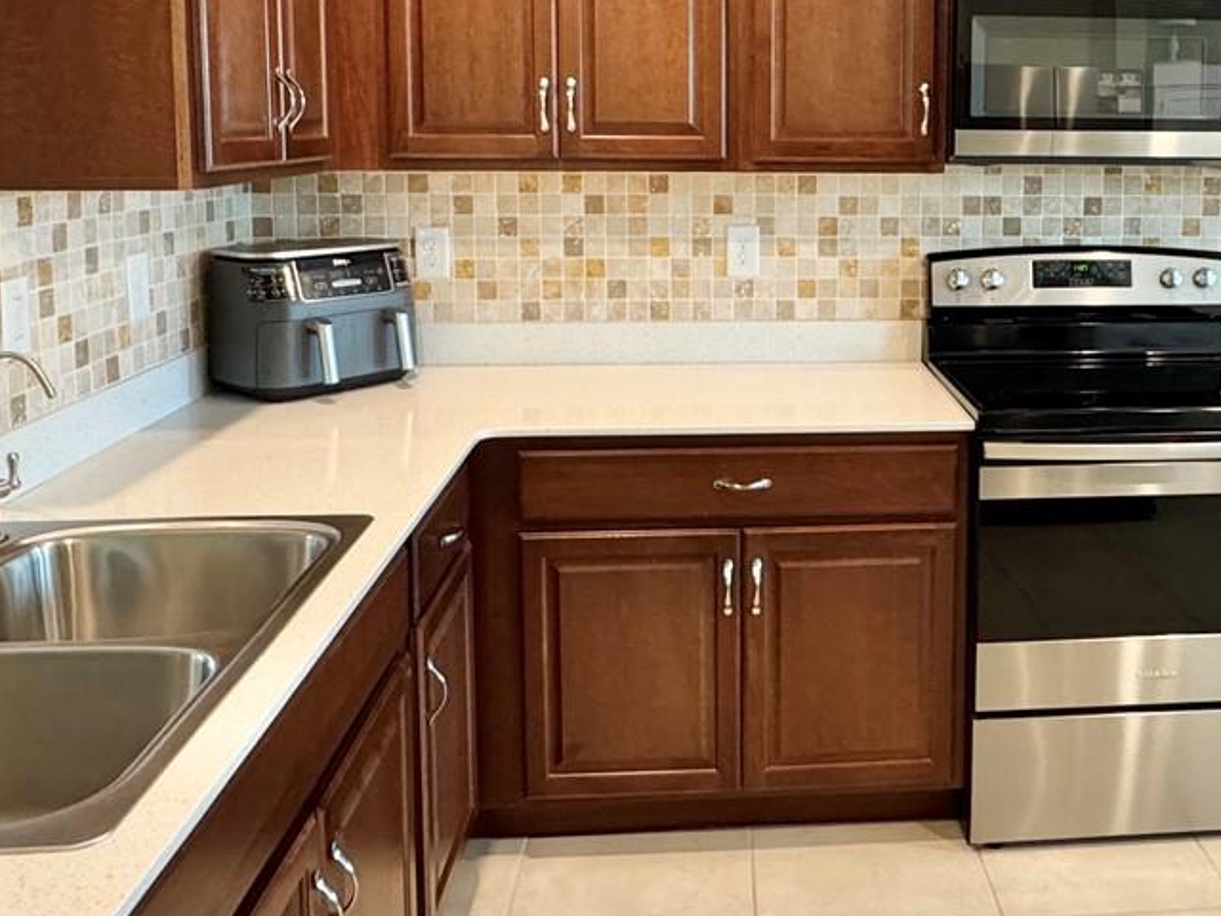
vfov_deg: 39.7
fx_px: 1235
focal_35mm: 35
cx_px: 836
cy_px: 237
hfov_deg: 51.4
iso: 400
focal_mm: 2.22
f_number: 2.2
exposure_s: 1/60
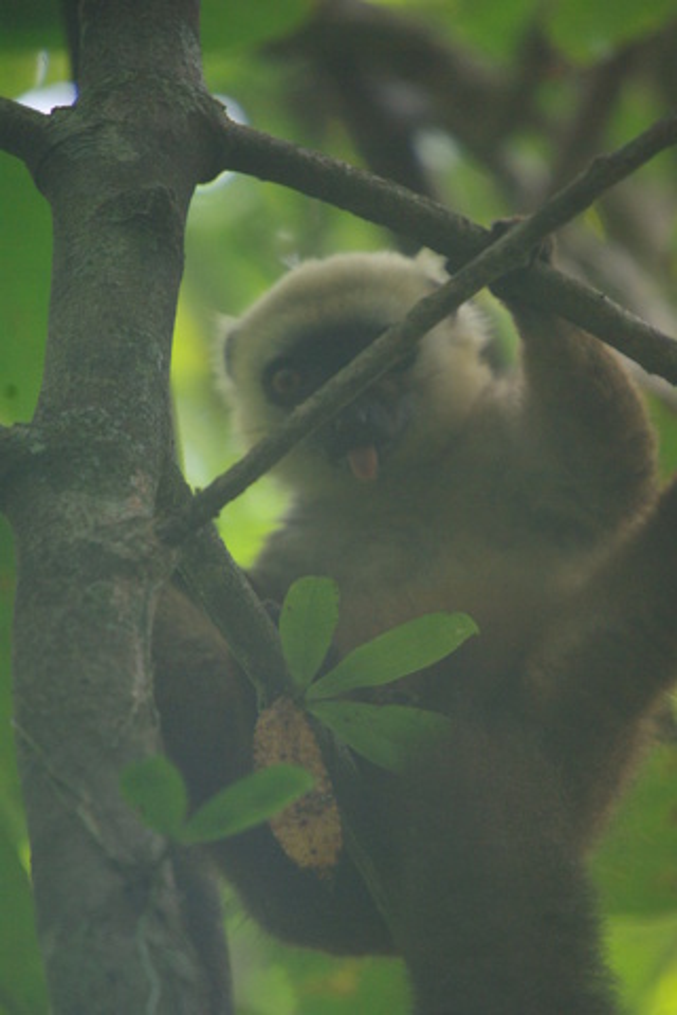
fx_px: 21155
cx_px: 338
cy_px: 508
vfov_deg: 2.7
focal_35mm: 750
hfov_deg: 1.8
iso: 800
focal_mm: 500
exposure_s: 1/90
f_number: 6.7
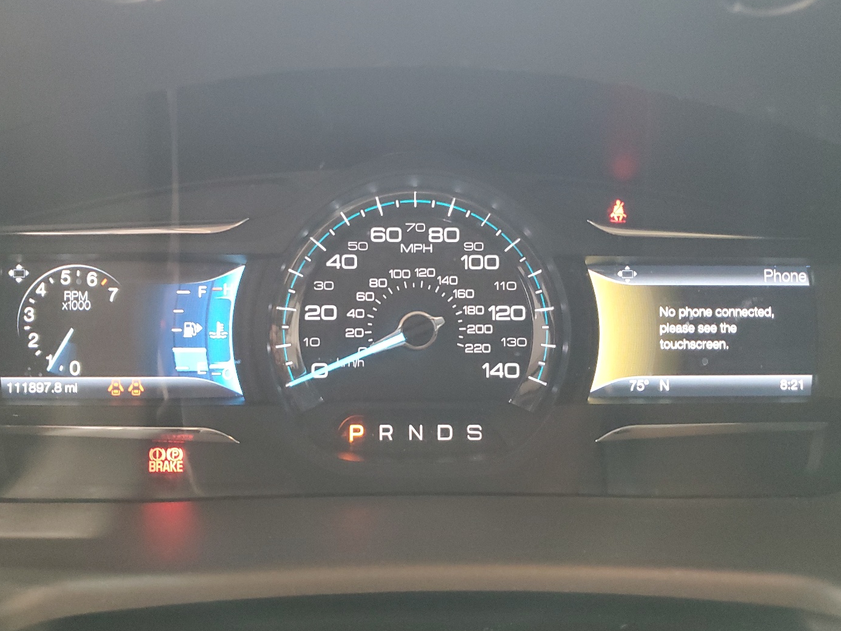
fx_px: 729
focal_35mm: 30
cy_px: 317
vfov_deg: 46.8
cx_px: 384
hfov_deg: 59.9
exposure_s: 1/40
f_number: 1.5
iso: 336
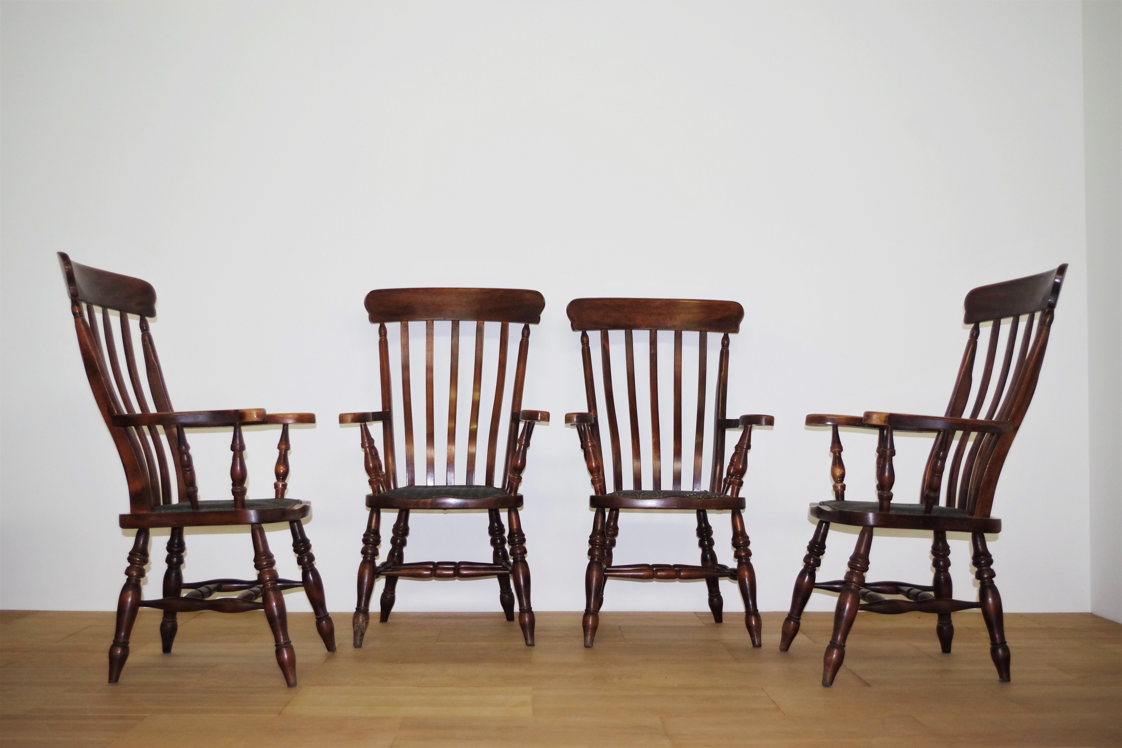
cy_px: 374
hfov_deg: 49.6
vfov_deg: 34.2
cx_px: 561
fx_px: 1215
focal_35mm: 39
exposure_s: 1/60
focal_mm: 26.25
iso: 1600
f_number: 4
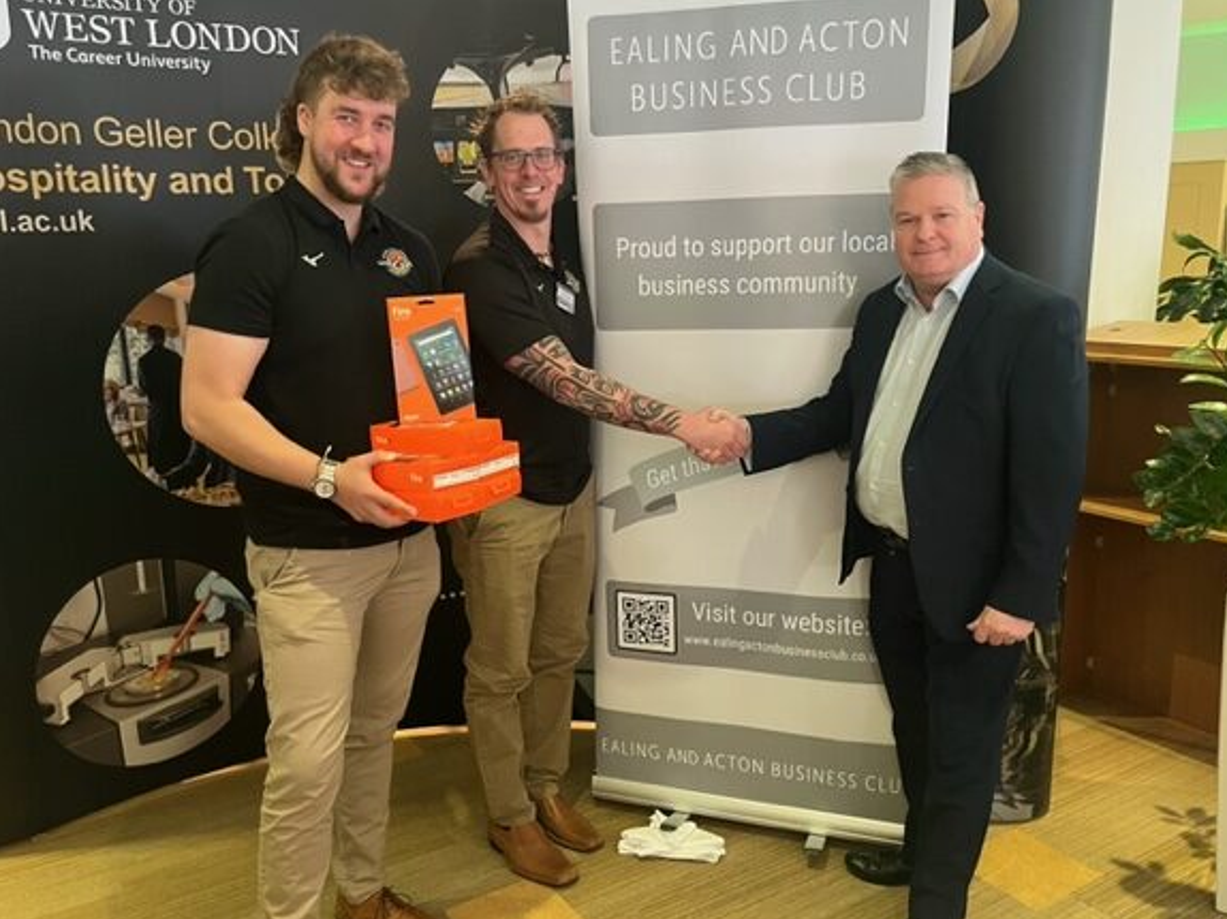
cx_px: 607
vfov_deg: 48.2
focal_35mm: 29
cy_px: 474
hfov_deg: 61.7
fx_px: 1028
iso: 400
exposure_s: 1/50
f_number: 1.6
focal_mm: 5.1
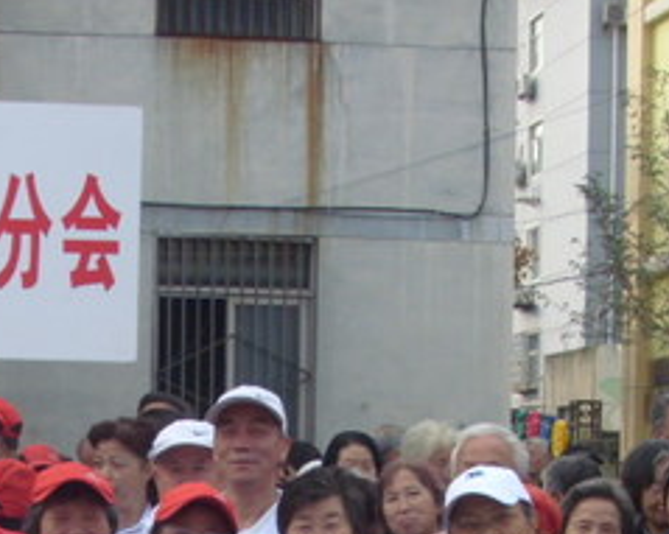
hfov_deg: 18.5
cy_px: 658
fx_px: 2039
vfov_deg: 14.4
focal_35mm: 103
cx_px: 132
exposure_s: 1/250
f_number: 3.5
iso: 80
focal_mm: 6
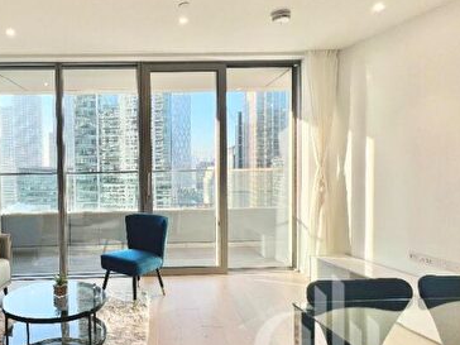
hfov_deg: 65.5
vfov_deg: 54.8
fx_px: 332
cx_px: 120
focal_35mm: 25
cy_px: 185
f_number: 1.8
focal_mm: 1.57
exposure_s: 1/287
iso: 32
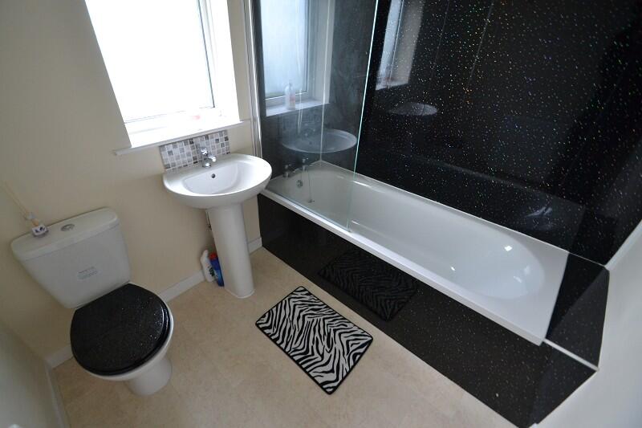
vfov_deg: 77.3
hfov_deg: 100.4
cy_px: 214
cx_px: 321
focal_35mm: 15
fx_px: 267
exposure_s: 1/60
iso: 1100
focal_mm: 10
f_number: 3.5
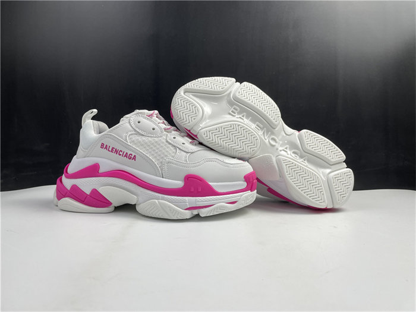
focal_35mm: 26
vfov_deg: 53.1
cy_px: 156
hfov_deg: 67.3
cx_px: 208
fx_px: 312
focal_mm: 4.2
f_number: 1.6
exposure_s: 1/121
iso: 40
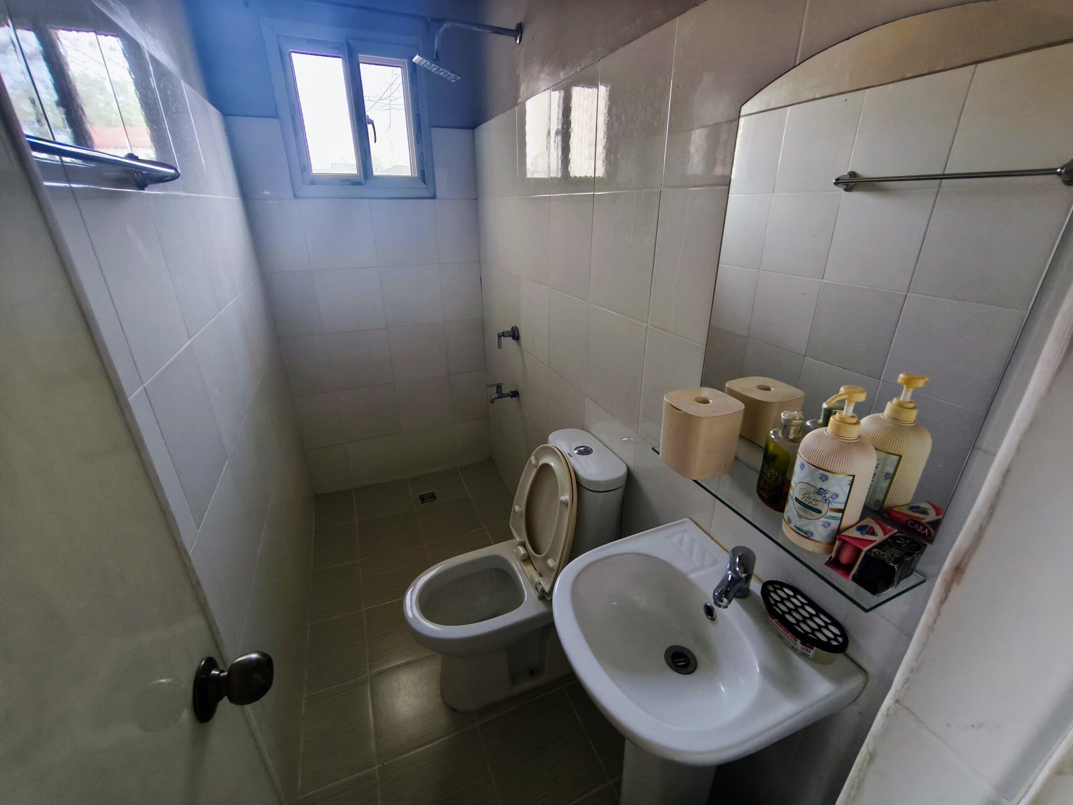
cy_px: 402
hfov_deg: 98.2
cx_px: 536
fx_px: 465
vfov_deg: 81.7
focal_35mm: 15
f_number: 2.2
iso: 320
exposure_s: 1/30
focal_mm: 1.91
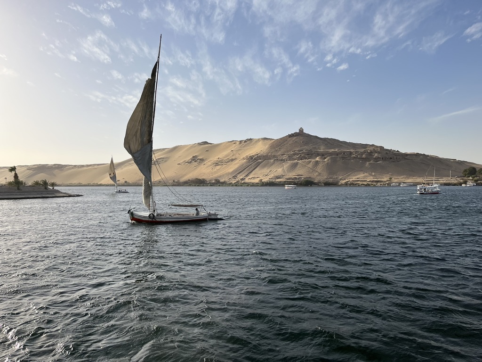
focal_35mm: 26
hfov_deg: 67.3
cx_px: 241
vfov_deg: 53.1
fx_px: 362
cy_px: 181
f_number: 1.6
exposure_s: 1/5319
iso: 50
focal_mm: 5.1
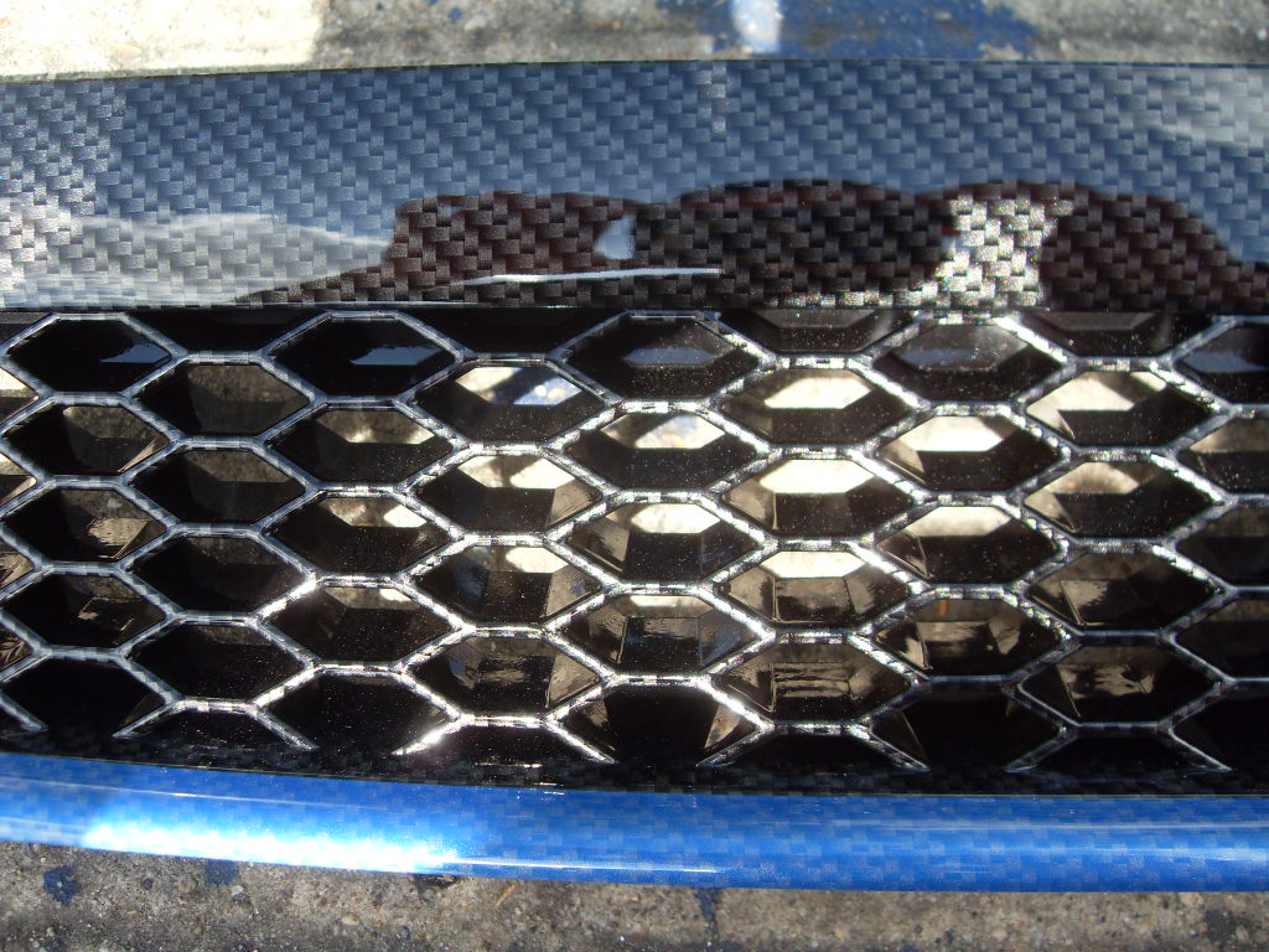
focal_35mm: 35
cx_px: 634
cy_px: 476
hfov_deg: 52.6
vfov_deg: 40.7
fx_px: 1283
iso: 80
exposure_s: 1/500
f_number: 2.8
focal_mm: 6.3
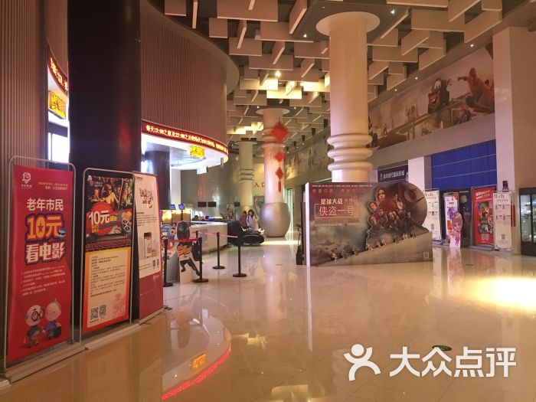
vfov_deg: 48.2
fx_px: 449
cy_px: 201
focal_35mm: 29
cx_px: 268
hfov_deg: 61.7
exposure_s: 1/17
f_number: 2.2
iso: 320
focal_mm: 4.15
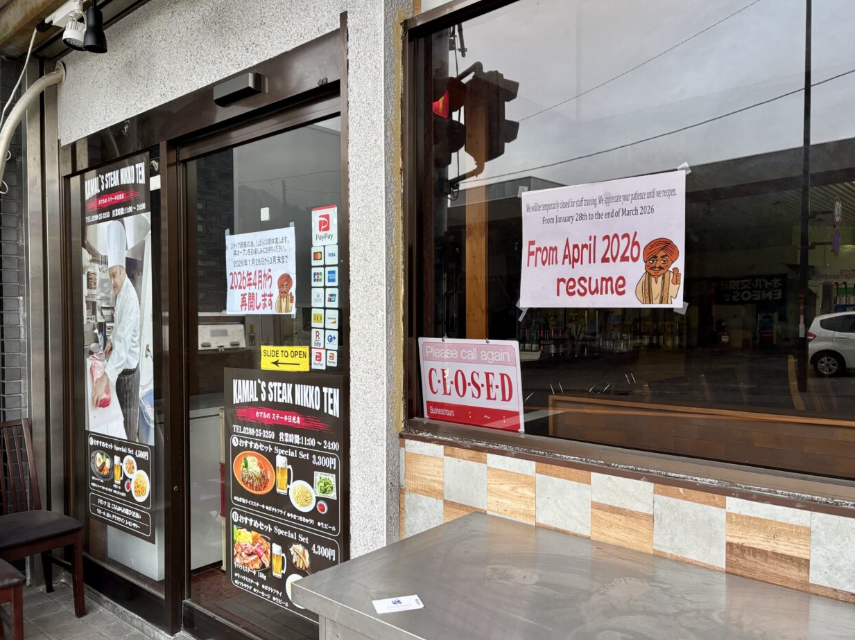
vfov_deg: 51.3
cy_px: 326
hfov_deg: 65.3
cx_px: 442
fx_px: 667
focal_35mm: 27
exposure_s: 1/100
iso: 125
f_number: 1.6
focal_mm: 5.96
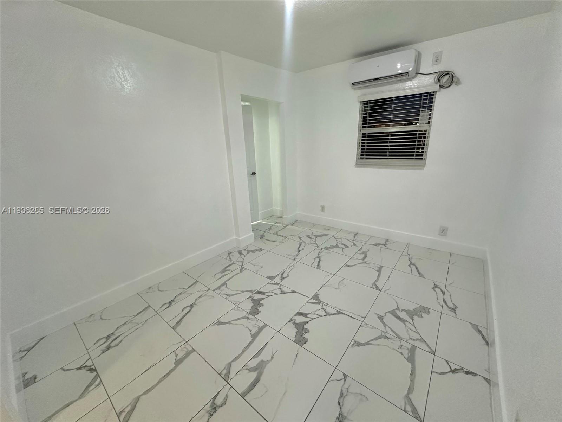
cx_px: 281
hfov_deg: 102.1
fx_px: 227
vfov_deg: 85.7
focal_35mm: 14
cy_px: 211
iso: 250
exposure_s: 1/60
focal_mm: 2.22
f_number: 2.2
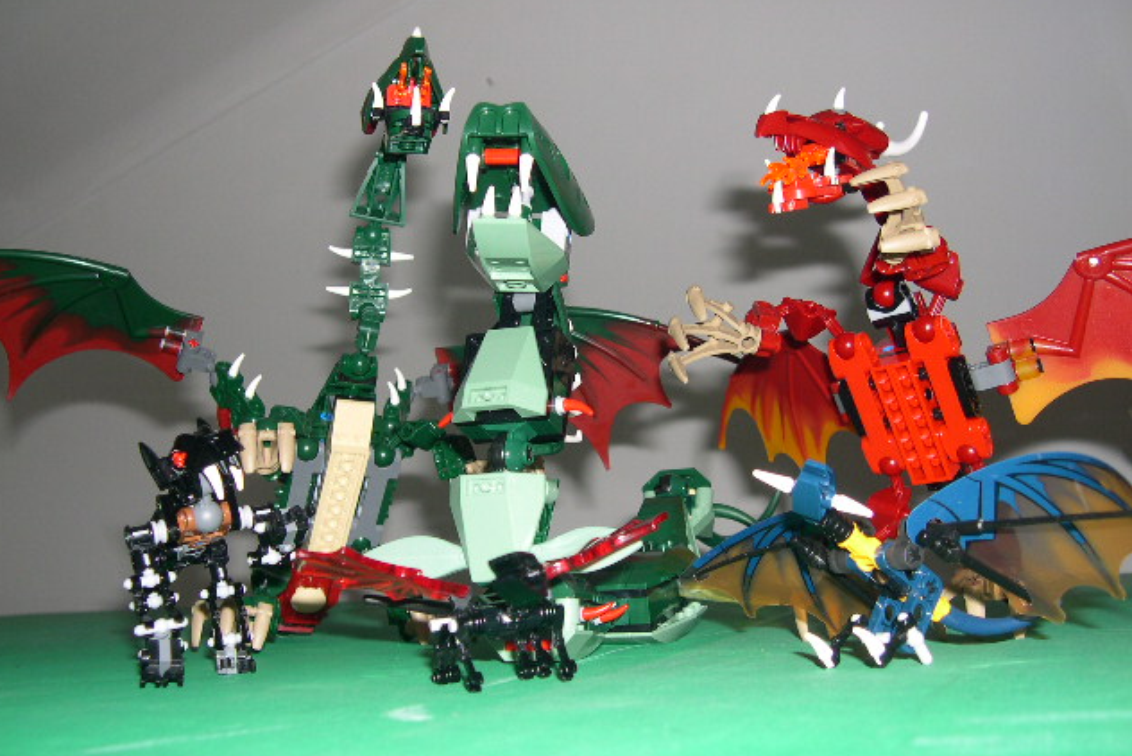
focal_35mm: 40
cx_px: 561
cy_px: 367
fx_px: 1258
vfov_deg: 33.4
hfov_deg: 48.4
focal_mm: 8
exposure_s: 1/60
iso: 100
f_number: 2.8
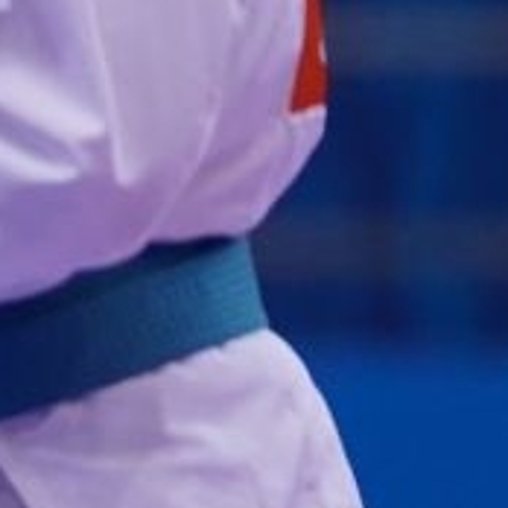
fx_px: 29222
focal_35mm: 1760
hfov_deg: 1.0
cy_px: 38
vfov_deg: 1.0
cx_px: -2009
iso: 1000
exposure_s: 1/800
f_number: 2.8
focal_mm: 200
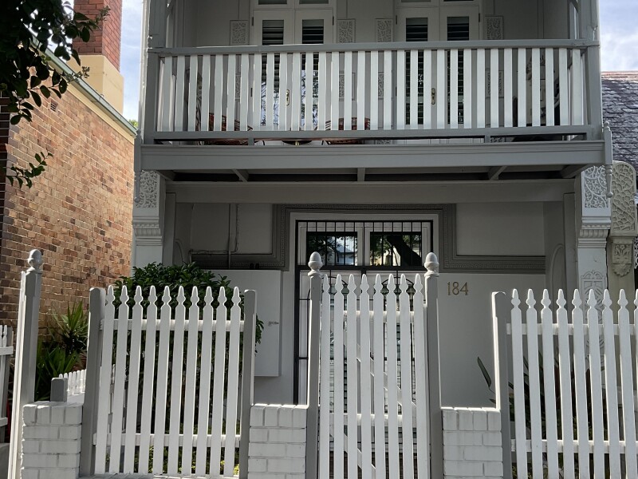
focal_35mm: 29
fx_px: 534
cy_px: 240
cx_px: 319
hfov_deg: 61.7
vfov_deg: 48.2
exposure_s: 1/338
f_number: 1.8
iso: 16
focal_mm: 3
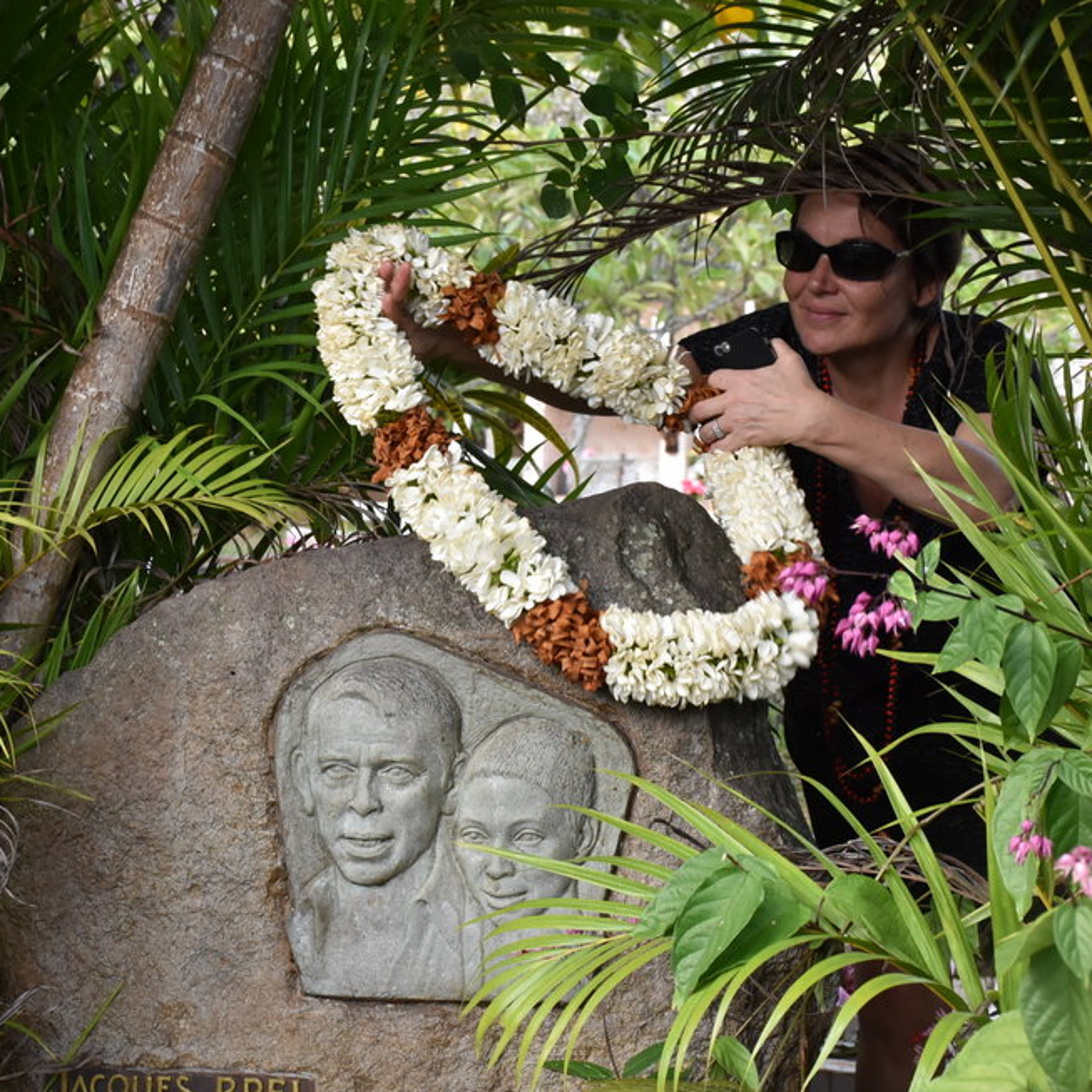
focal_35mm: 96
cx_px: 475
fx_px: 3426
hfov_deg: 18.1
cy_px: 536
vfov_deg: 18.1
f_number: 9
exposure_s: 1/320
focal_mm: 48
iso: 800
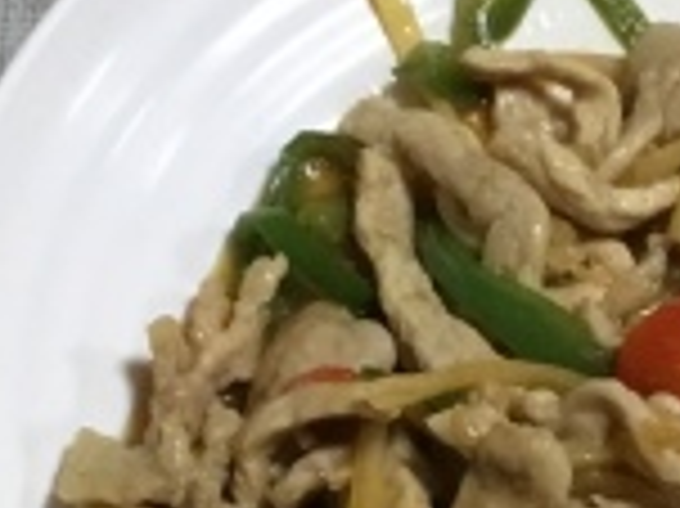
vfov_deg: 9.0
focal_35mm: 164
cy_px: 526
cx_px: 608
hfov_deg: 12.0
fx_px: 3219
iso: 100
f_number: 2.4
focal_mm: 3.3
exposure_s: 1/30
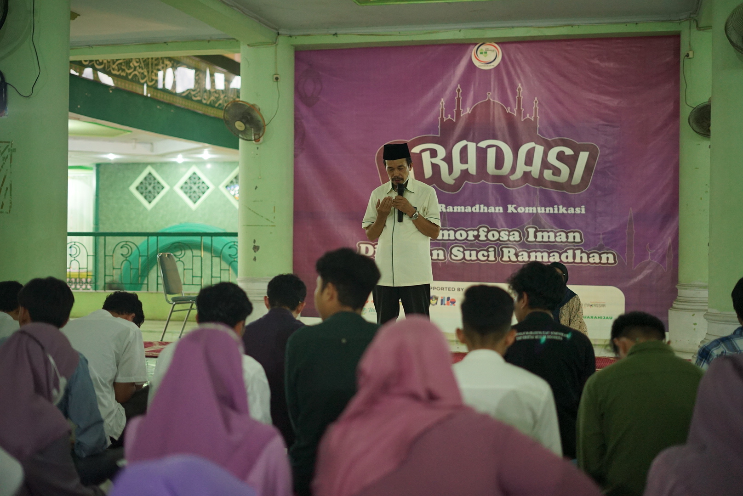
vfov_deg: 27.0
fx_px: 1033
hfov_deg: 39.6
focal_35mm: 50
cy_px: 248
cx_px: 372
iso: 1600
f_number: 1.8
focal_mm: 50
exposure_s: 1/100
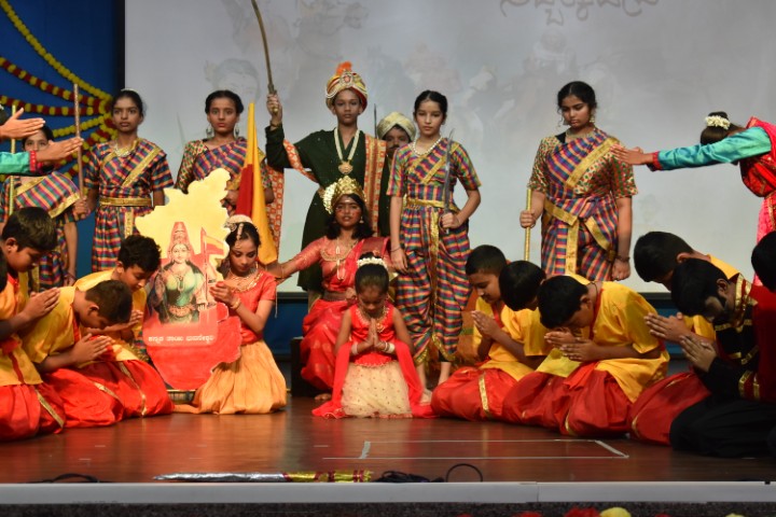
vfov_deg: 16.6
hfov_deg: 24.6
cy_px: 258
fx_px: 1778
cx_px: 388
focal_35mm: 82
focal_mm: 55
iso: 800
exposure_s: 1/160
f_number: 5.6
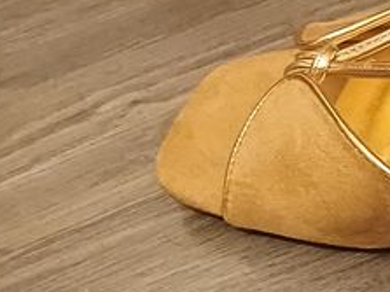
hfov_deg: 15.8
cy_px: 301
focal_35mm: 112
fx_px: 1261
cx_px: 626
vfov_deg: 13.0
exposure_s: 1/10
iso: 1600
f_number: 1.8
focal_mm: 4.65
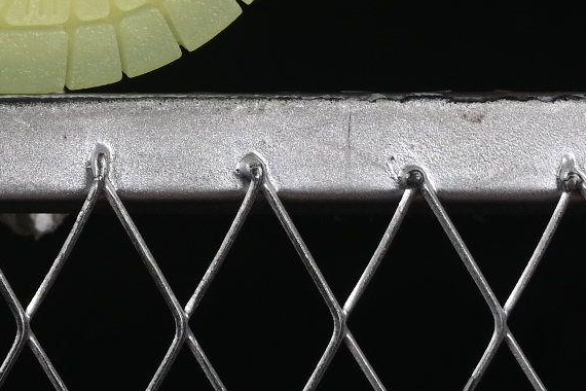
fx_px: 5957
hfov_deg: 5.5
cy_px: -508
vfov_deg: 3.7
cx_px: -693
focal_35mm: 366
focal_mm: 50
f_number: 8
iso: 160
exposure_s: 1/80
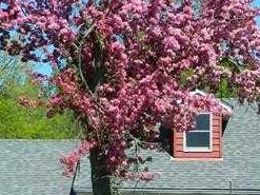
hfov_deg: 16.9
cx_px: 182
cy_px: 174
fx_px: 871
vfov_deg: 12.7
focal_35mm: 116
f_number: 8.9
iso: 80
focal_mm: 5.1
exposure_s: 1/125
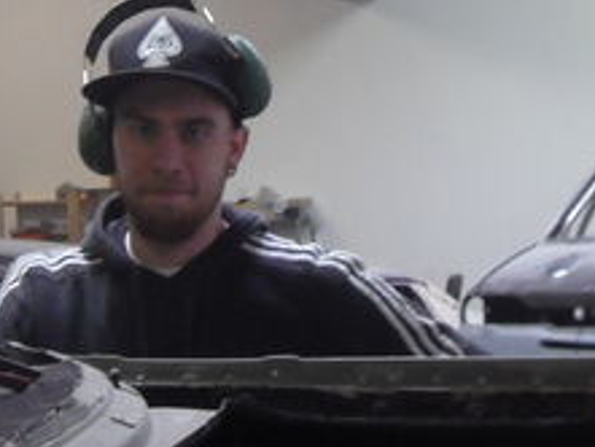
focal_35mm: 107
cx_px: 191
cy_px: 170
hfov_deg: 18.3
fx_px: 1840
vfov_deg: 13.8
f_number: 2.7
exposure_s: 1/40
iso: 400
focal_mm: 6.2
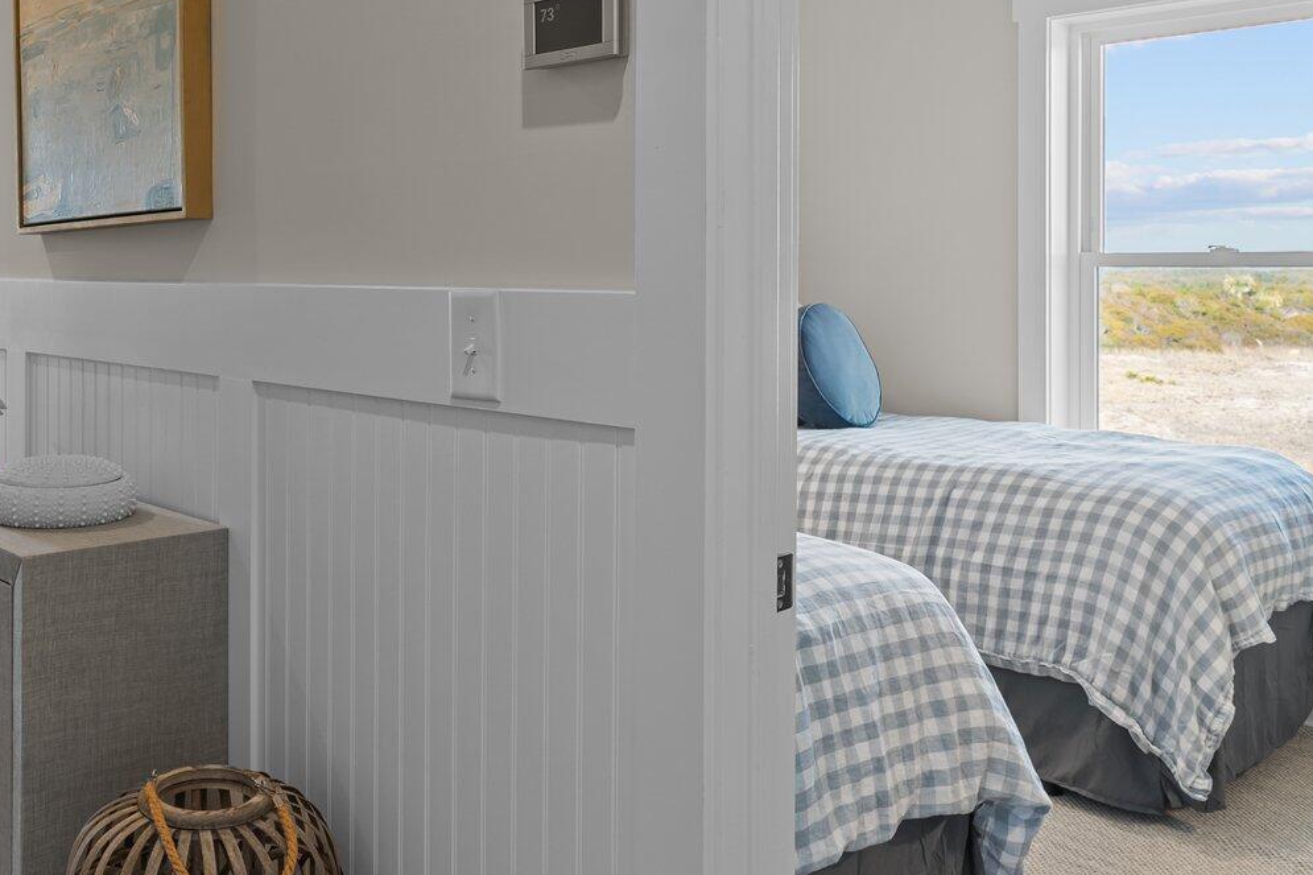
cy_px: 275
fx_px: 1276
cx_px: 391
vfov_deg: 37.3
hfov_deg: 52.9
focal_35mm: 35
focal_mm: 17
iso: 200
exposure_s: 1/1.25
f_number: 8
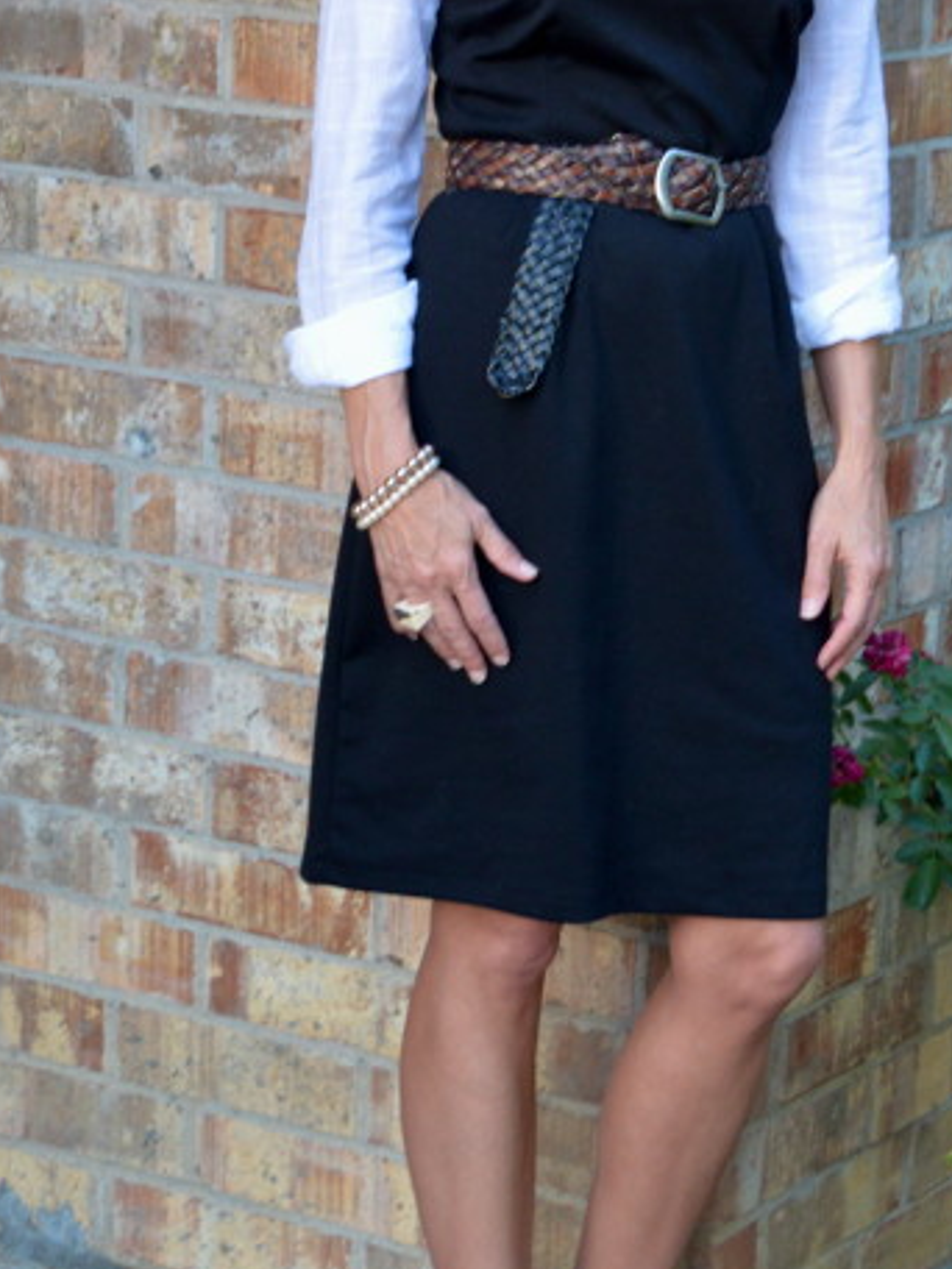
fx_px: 4510
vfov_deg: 15.9
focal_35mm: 123
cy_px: 242
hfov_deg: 12.0
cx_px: 646
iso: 450
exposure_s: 1/60
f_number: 4.8
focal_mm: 38
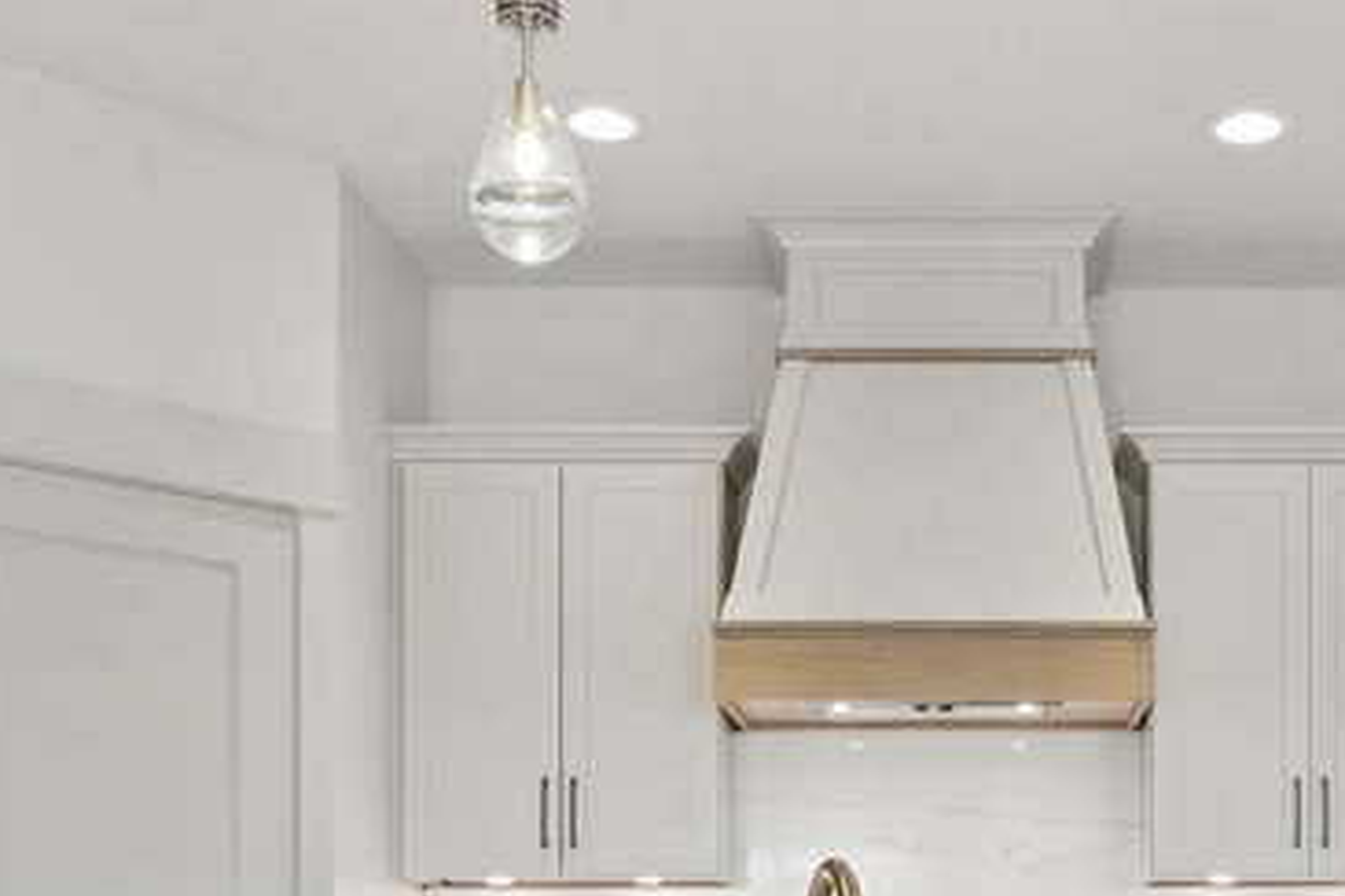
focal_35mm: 56
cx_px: 981
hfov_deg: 35.0
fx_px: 2092
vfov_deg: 22.8
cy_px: 975
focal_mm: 16
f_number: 10
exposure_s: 1/5
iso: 400
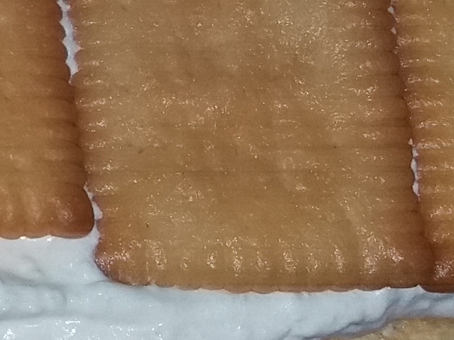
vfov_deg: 8.7
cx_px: -267
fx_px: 2203
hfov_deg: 11.2
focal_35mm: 168
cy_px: -113
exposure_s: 1/145
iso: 64
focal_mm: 3.7
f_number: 1.9
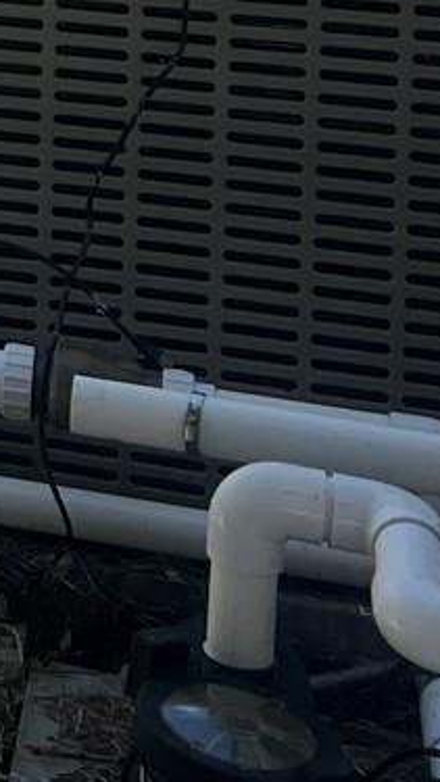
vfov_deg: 16.0
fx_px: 2509
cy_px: -434
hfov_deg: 8.5
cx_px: -847
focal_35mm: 121
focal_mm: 5.7
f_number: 1.5
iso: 50
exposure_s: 1/4274
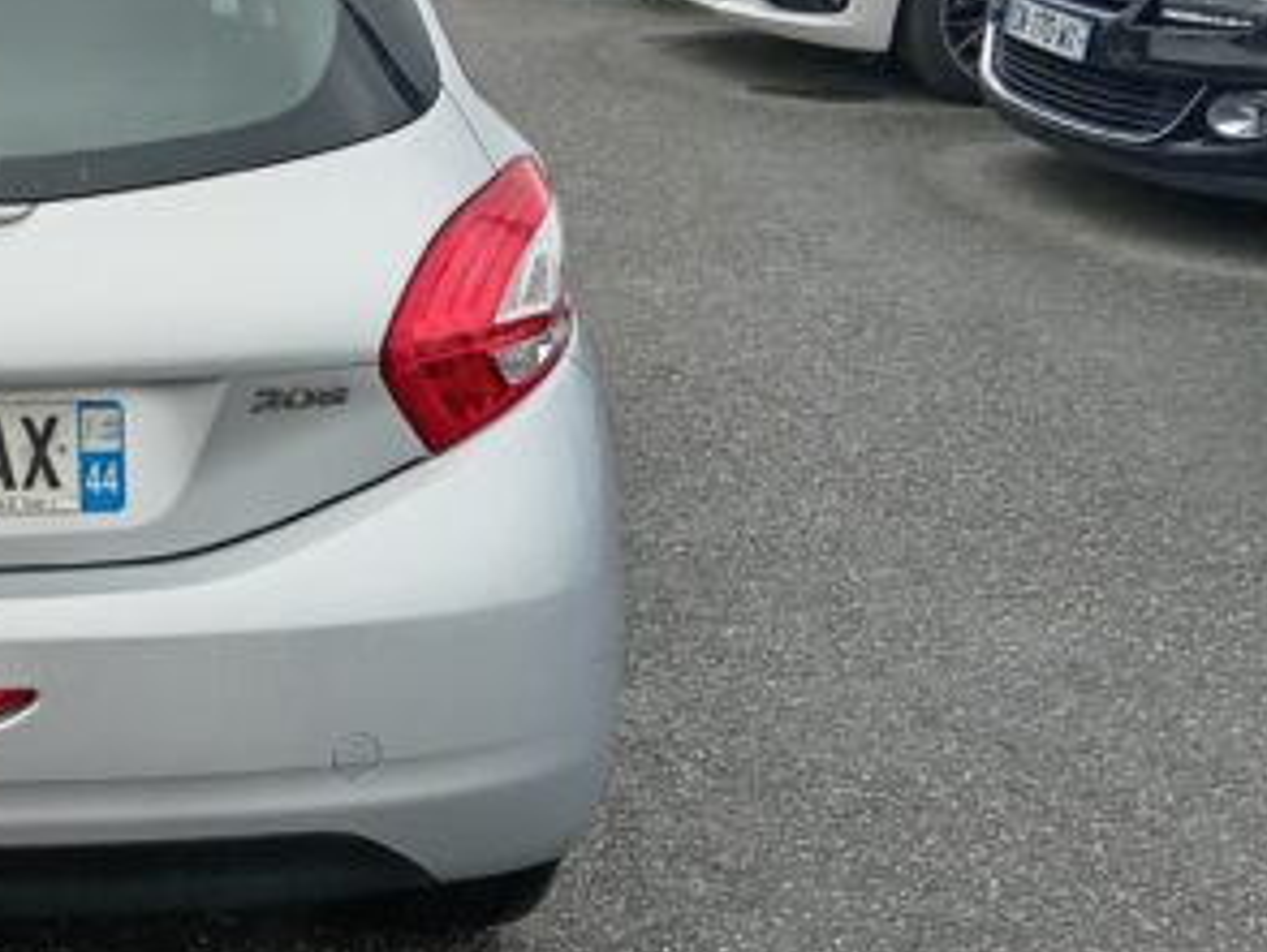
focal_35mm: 68
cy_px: 439
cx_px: -203
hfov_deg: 25.9
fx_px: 2491
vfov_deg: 21.6
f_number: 1.8
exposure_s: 1/100
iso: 125
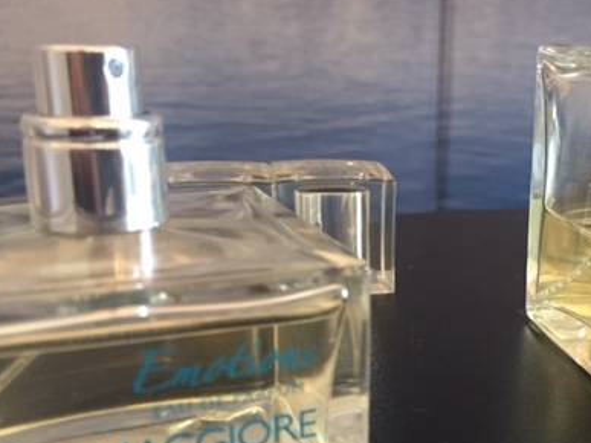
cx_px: 451
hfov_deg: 38.5
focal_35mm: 48
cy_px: 258
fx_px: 819
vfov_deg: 30.2
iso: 200
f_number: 2.2
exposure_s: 1/33
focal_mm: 4.15
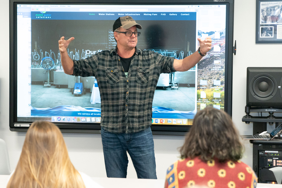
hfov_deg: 19.5
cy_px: 94
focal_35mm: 105
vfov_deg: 13.0
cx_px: 141
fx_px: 823
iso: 2000
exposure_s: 1/200
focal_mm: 70
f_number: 2.8
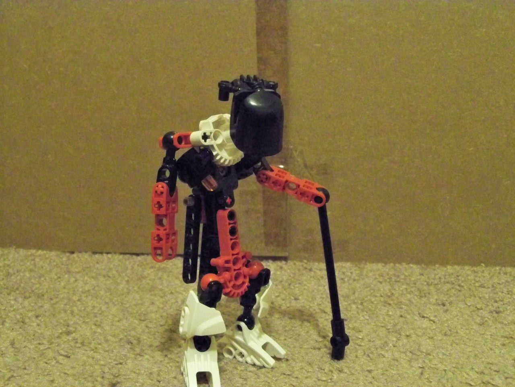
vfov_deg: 29.1
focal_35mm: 50
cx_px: 258
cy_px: 194
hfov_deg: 38.2
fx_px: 744
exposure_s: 1/8
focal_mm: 8.8
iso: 1600
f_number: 3.8
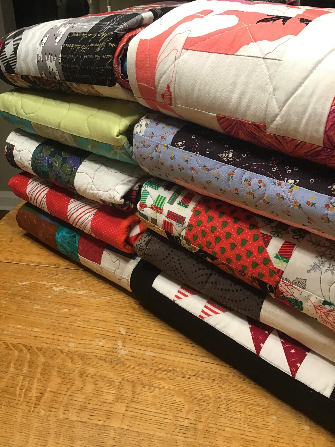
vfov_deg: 58.4
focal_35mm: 31
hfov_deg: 45.4
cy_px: 224
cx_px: 168
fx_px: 400
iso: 64
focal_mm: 3.3
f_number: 2.4
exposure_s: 1/30
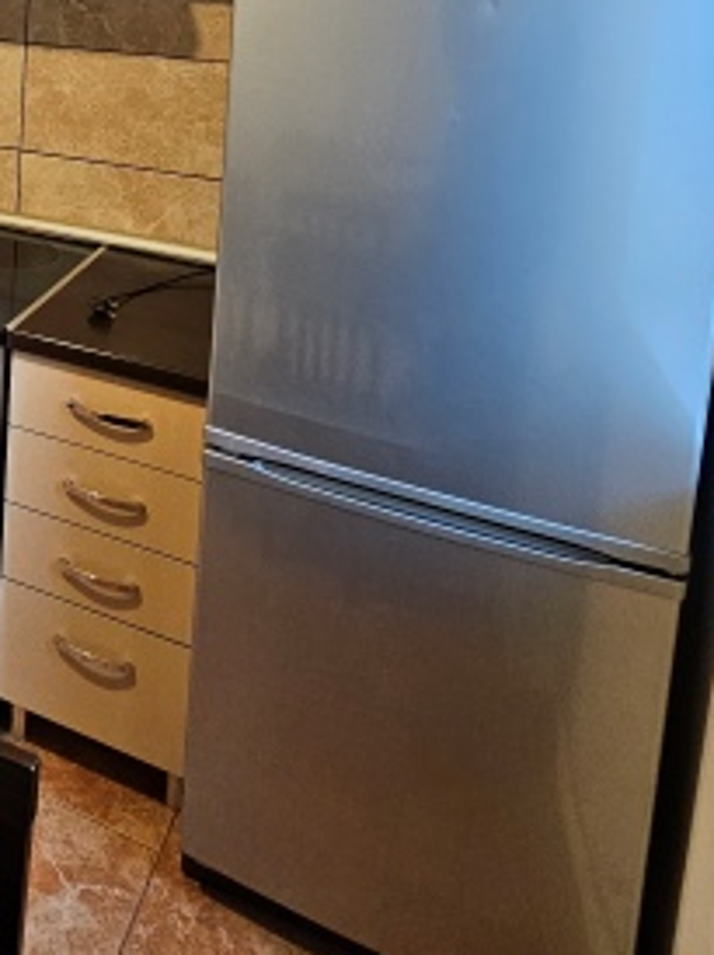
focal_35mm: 38
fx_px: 1047
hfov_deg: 29.5
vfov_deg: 43.5
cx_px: -237
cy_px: 45
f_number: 2.2
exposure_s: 1/50
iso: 320
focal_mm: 2.2
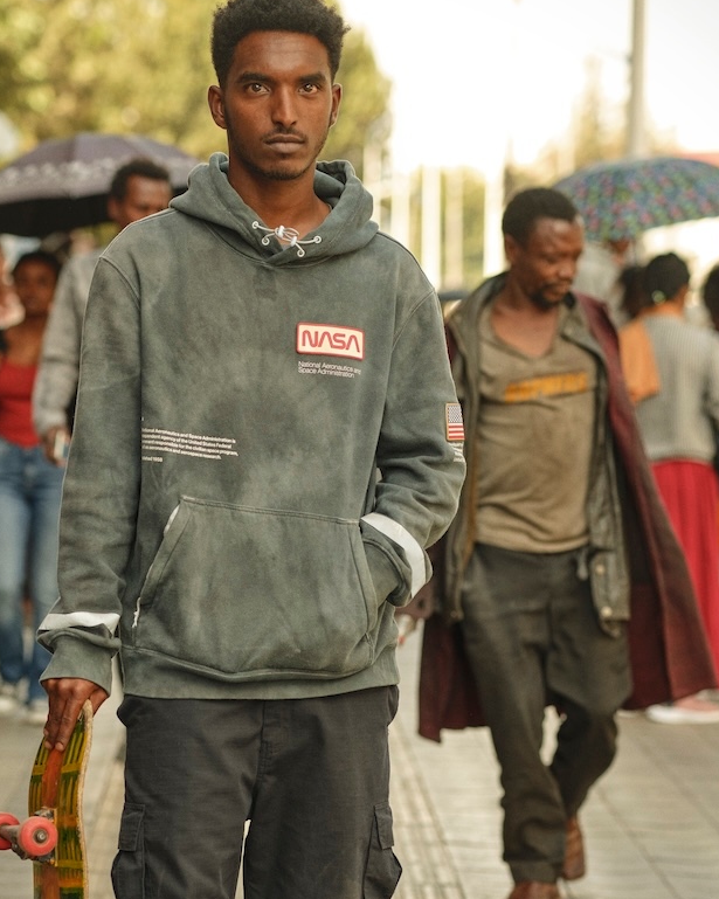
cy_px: 661
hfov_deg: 12.8
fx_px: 3193
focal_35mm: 120
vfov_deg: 16.0
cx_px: 190
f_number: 2.8
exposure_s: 1/2000
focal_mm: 80
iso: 1250
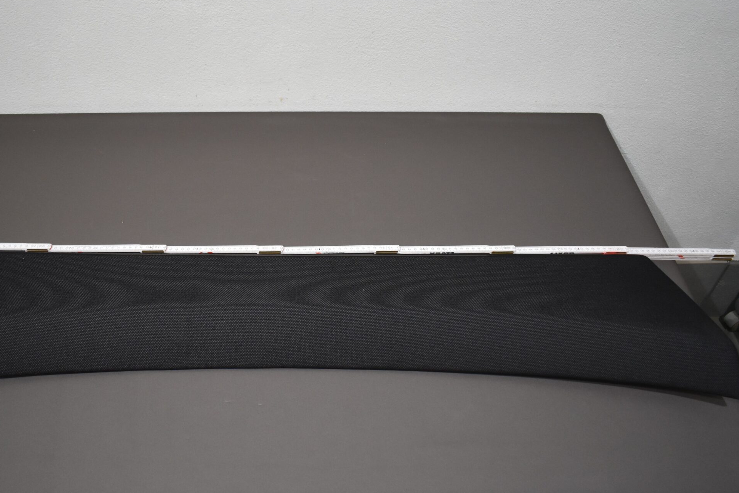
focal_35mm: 36
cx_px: 281
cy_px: 250
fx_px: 739
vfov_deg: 36.9
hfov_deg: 52.6
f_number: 3.5
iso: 800
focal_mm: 18
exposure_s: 1/250
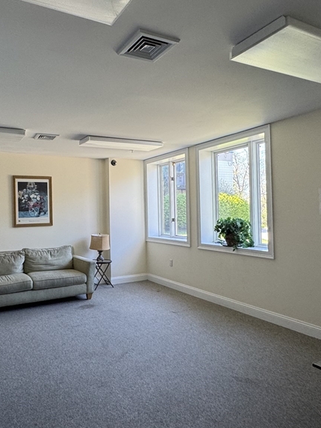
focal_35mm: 25
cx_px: 104
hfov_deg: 53.7
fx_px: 309
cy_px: 209
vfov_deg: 69.4
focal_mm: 2.22
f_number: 2.2
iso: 125
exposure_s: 1/120
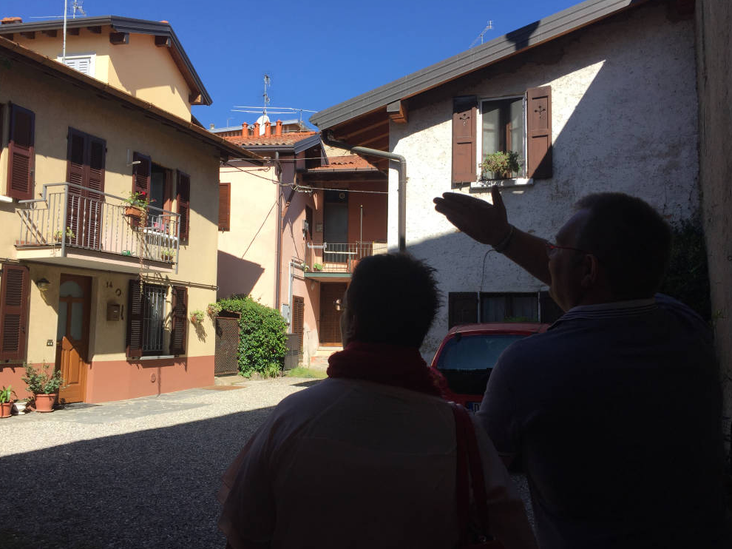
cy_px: 280
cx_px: 368
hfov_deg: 60.0
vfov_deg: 46.8
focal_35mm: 30
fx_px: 634
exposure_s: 1/1319
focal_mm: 4.15
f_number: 2.2
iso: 32
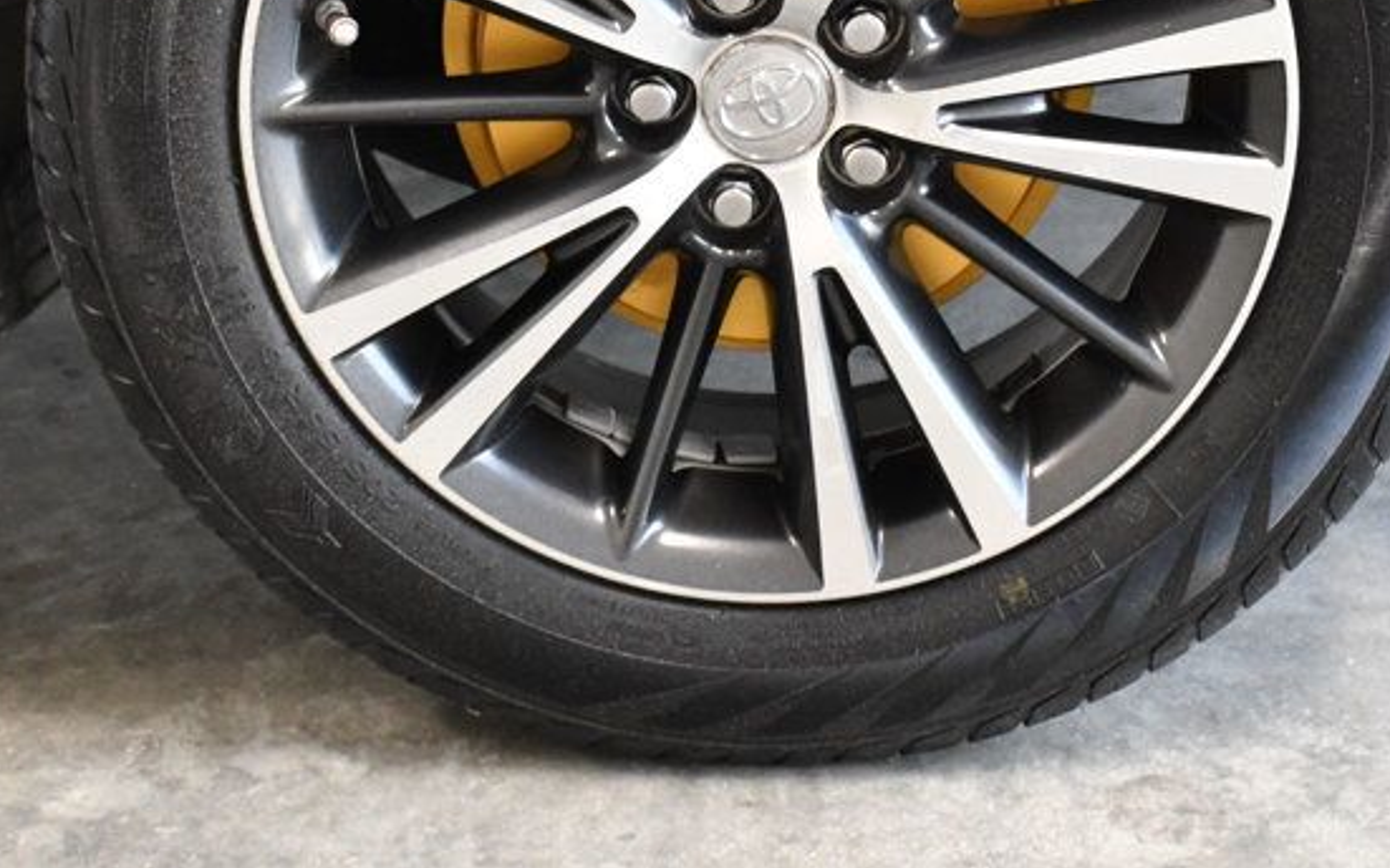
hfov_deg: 14.7
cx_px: 785
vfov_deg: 9.2
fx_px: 5378
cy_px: 15
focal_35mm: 142
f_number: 7.1
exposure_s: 1/200
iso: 2500
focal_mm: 50
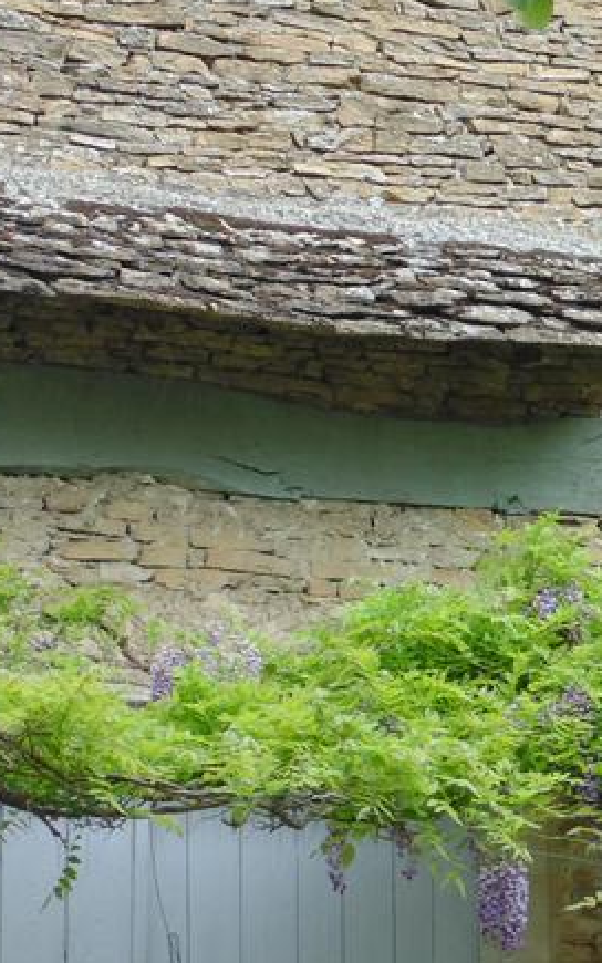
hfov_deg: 8.4
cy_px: 657
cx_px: 821
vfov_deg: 13.6
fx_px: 4041
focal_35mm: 154
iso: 80
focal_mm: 14.1
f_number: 4.3
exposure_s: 1/125
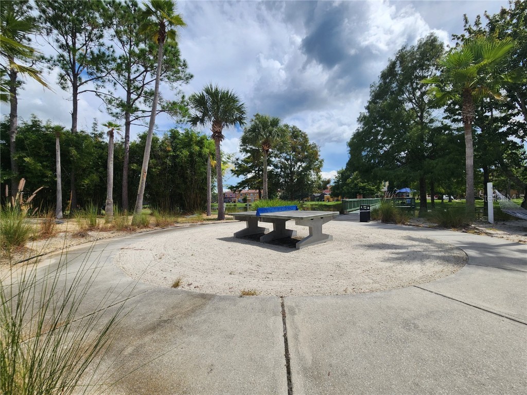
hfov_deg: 106.2
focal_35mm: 13
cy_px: 198
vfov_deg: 89.9
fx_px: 198
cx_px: 264
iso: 50
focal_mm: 2.2
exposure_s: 1/2621
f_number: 2.2
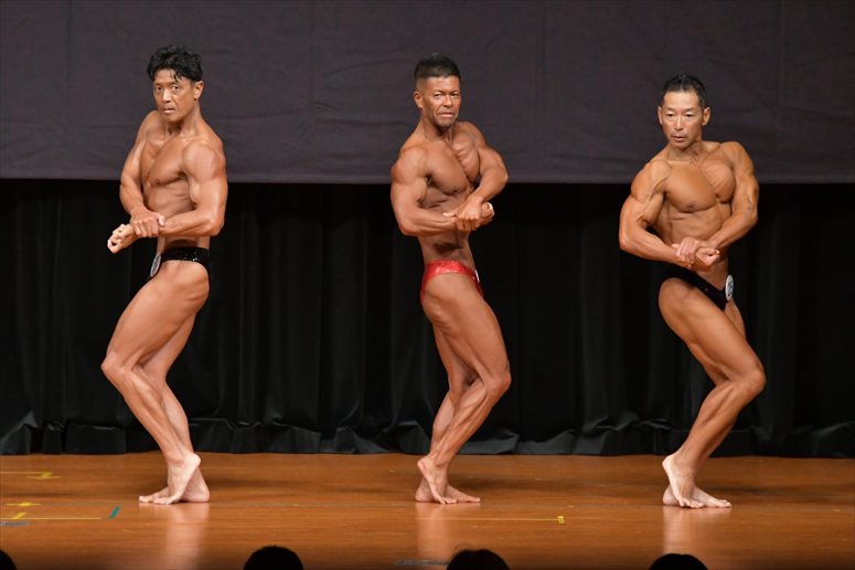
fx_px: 6409
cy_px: 285
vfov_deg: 5.1
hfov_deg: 7.6
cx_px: 428
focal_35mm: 270
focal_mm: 180
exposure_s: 1/400
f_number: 5.6
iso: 5000
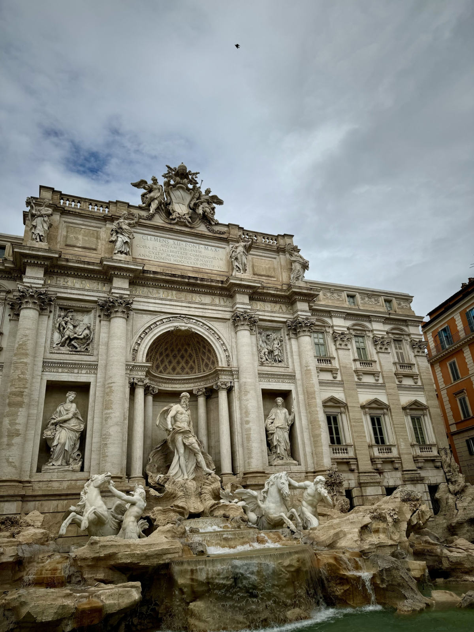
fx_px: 438
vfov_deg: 71.6
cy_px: 316
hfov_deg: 56.8
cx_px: 237
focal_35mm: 24
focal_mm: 6.76
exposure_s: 1/9009
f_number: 1.78
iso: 80
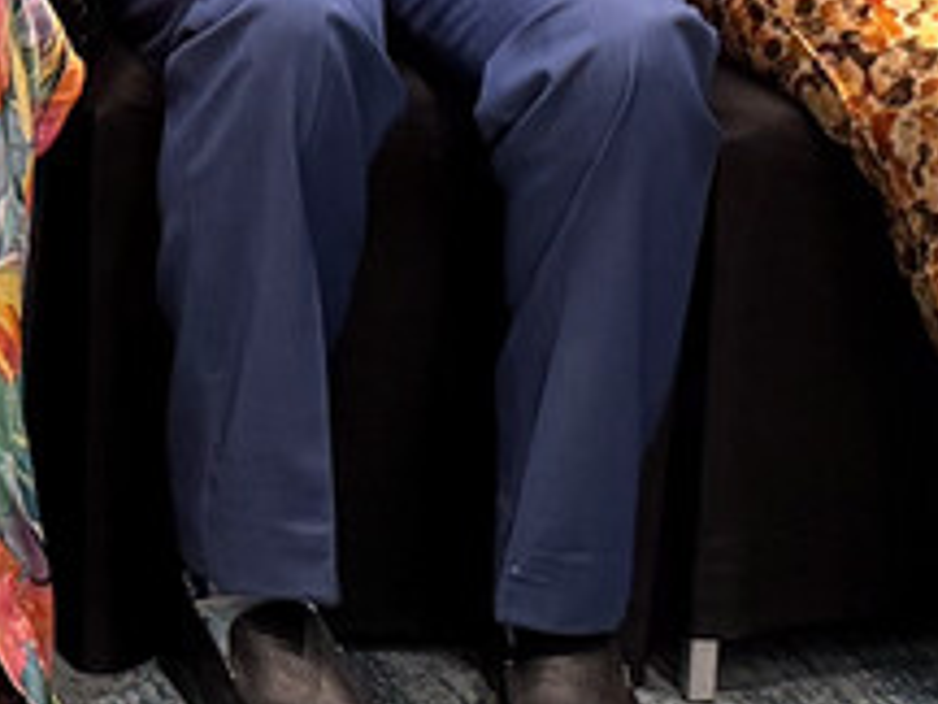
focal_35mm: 178
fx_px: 4823
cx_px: -1068
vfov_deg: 8.2
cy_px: -287
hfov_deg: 10.1
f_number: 1.78
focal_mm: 6.76
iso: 400
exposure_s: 1/50
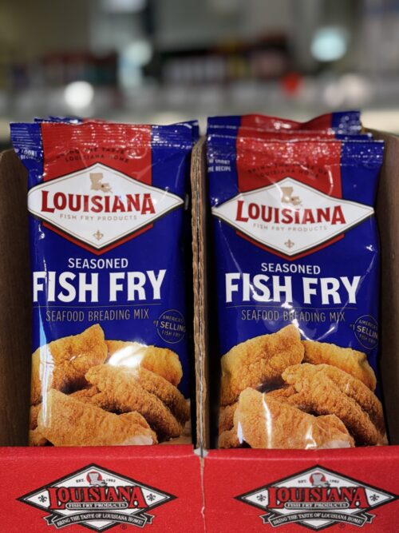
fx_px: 738
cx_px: 200
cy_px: 266
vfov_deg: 39.7
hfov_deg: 30.3
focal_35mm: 48
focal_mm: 6.76
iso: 50
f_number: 1.78
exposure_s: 1/217
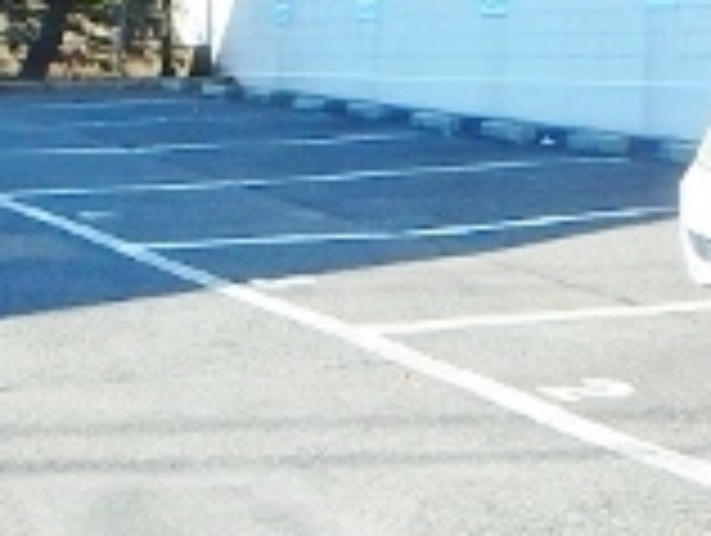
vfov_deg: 17.4
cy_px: 230
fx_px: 1749
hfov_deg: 22.3
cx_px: 45
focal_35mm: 85
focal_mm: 3.7
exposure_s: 1/500
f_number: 3.5
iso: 125
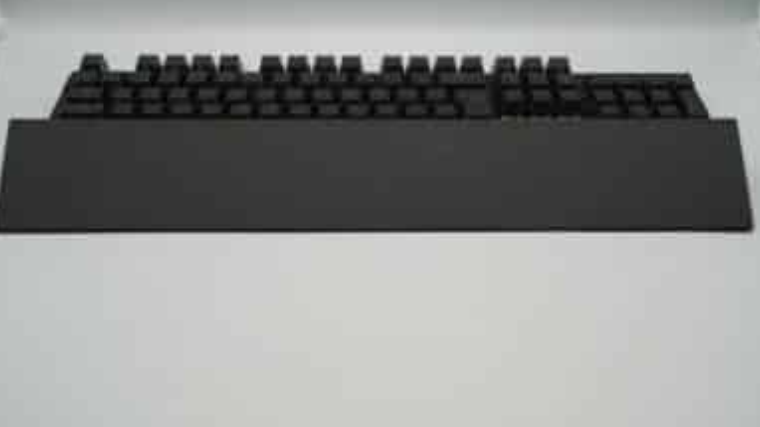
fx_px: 927
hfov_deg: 44.6
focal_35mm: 46
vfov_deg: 26.0
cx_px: 380
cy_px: 181
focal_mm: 43
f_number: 10
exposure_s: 1/50
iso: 500
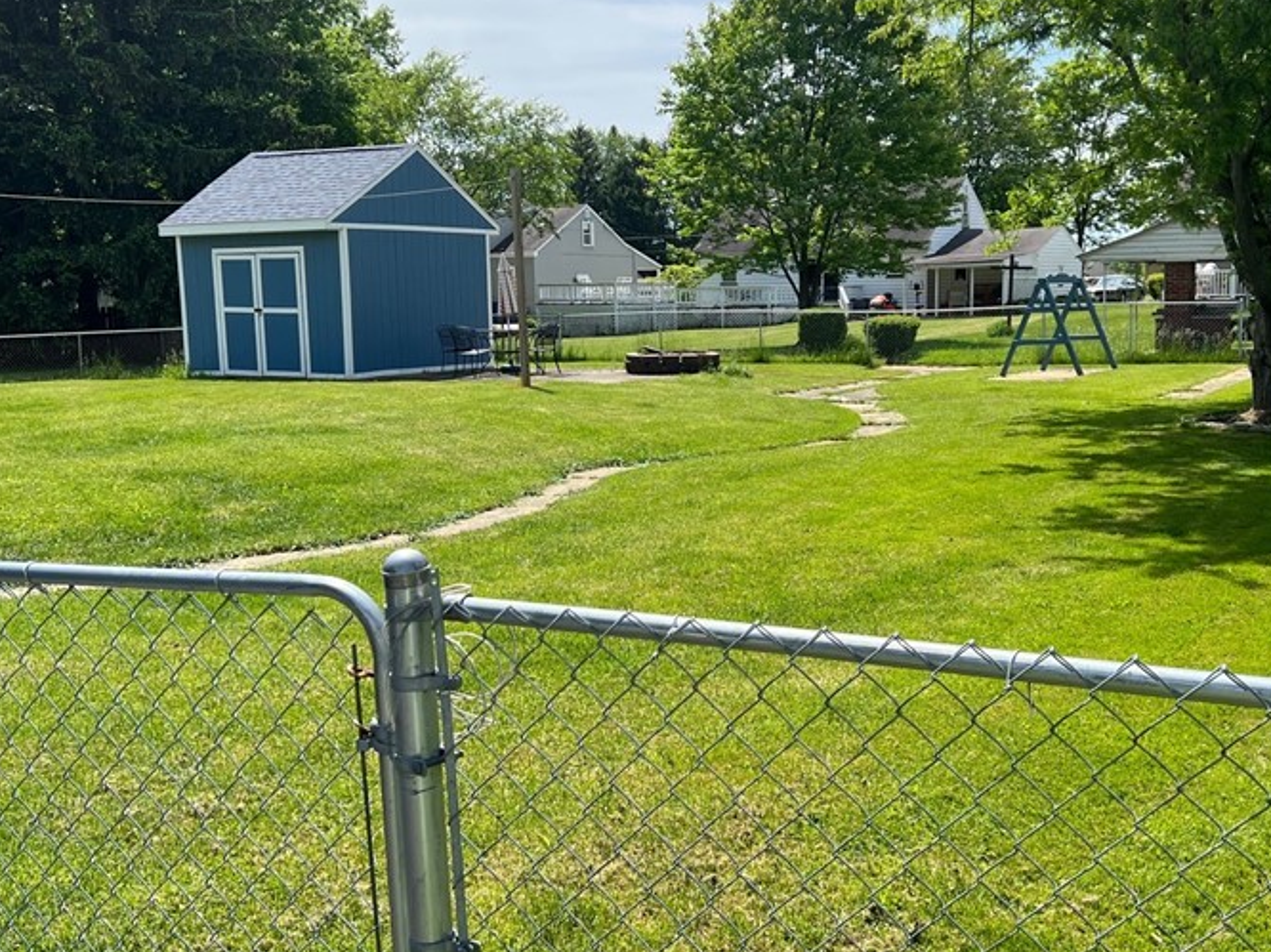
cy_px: 475
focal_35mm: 40
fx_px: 1468
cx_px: 746
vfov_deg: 35.9
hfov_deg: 46.6
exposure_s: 1/2695
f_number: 1.5
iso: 50
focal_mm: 5.7
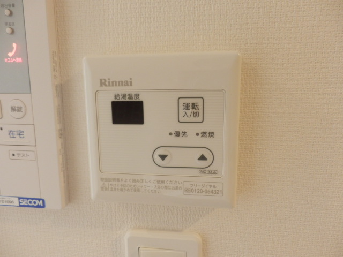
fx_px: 238
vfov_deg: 56.8
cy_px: 128
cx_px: 172
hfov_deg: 71.6
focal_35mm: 24
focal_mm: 4.2
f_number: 3
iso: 250
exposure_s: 1/30
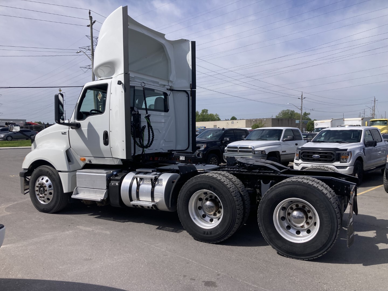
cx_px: 194
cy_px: 146
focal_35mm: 28
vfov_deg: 49.7
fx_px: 314
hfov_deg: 63.4
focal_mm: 3.99
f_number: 1.8
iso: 20
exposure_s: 1/3472
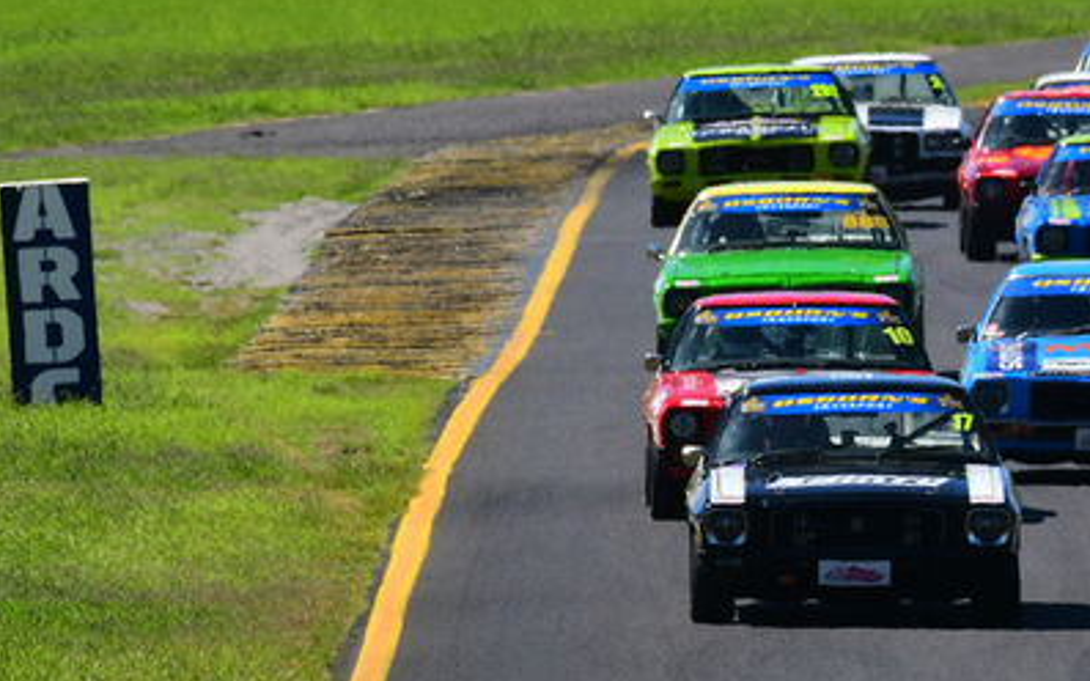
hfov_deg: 1.5
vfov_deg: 0.9
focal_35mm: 1417
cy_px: 324
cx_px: 961
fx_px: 42087
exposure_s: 1/640
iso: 500
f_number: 13
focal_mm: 460
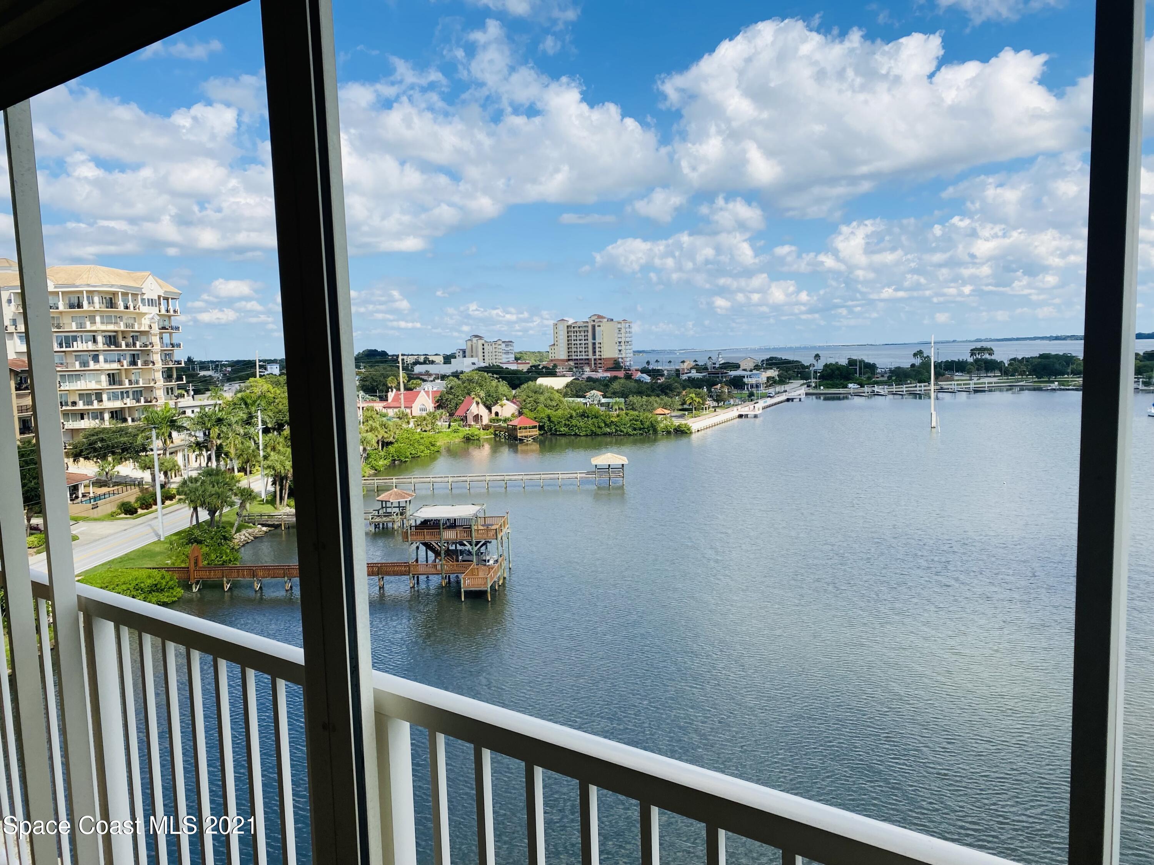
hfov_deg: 67.3
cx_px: 577
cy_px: 432
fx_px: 867
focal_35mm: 26
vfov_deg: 53.1
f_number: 1.8
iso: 32
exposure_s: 1/3040
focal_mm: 4.25
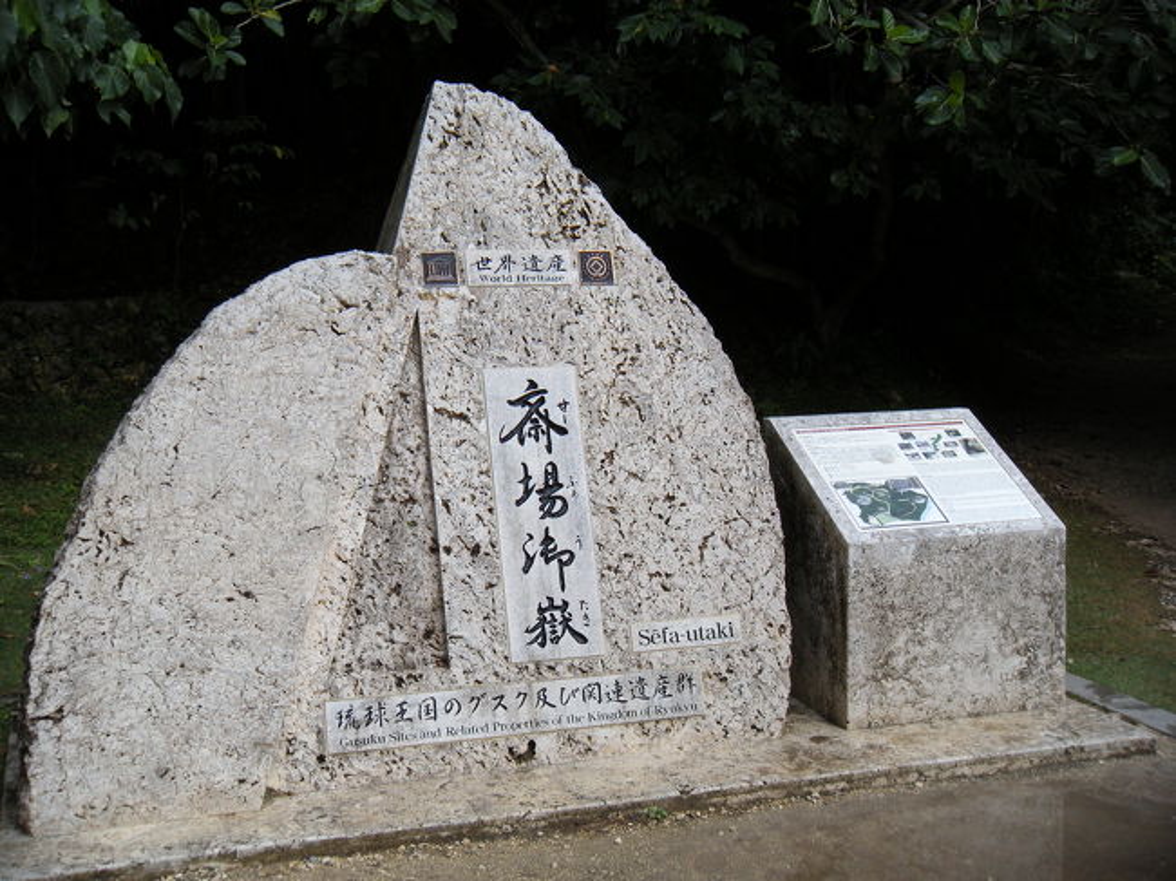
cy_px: 440
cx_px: 588
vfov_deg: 29.7
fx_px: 1664
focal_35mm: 49
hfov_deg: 38.9
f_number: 4.1
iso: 64
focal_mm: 8.2
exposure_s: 1/514
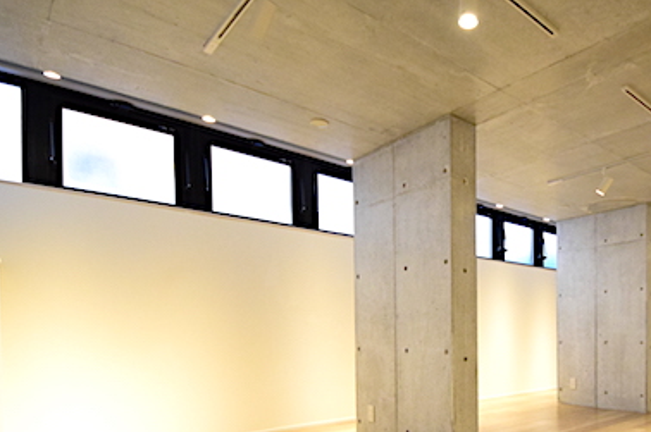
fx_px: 451
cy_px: 336
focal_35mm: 25
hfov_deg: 69.3
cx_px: 439
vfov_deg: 48.7
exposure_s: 1/125
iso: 3200
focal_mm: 10
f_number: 4.8
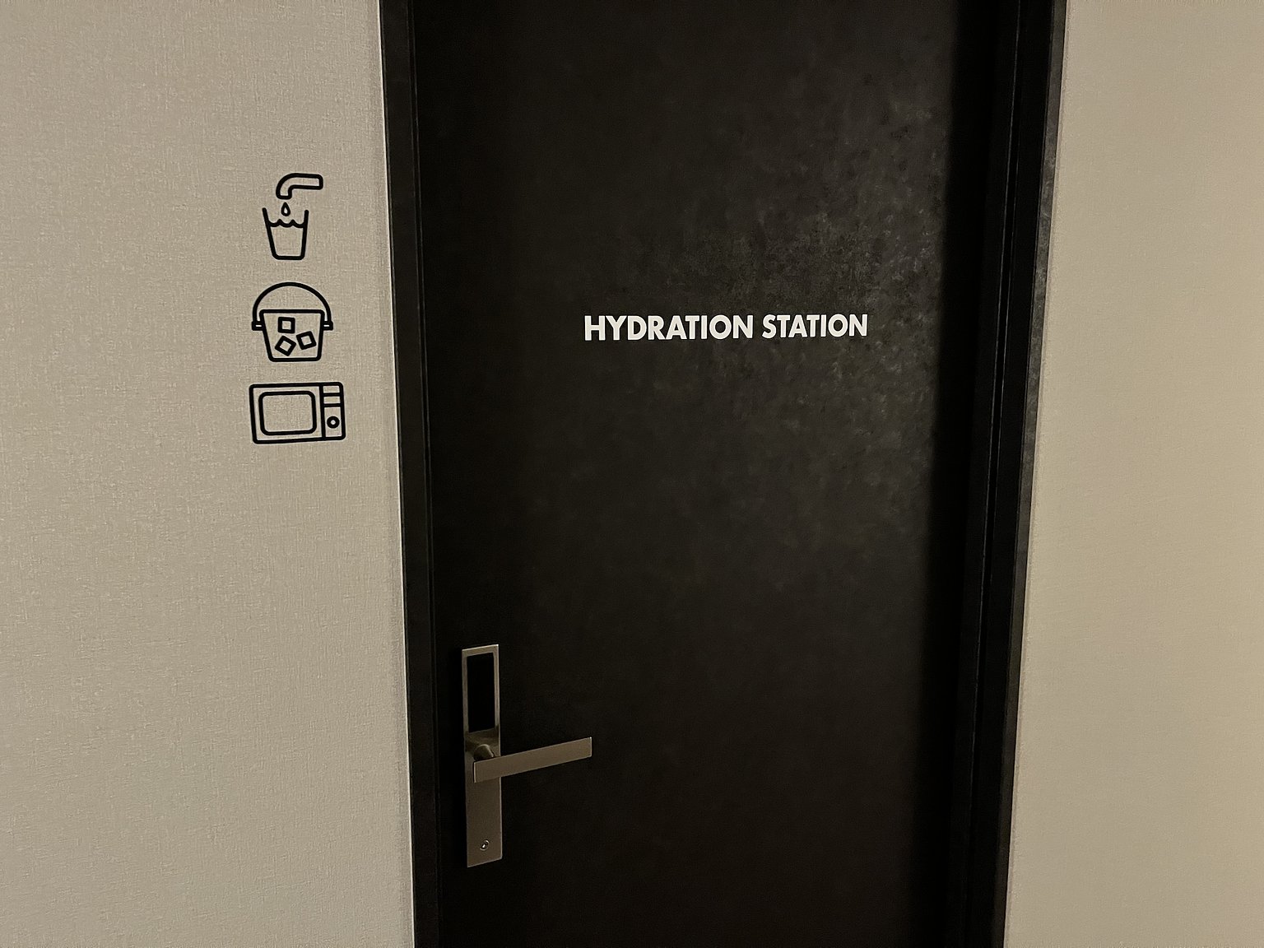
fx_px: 949
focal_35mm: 26
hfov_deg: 67.3
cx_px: 632
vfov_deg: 53.1
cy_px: 474
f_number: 1.6
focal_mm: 5.1
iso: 1000
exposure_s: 1/30
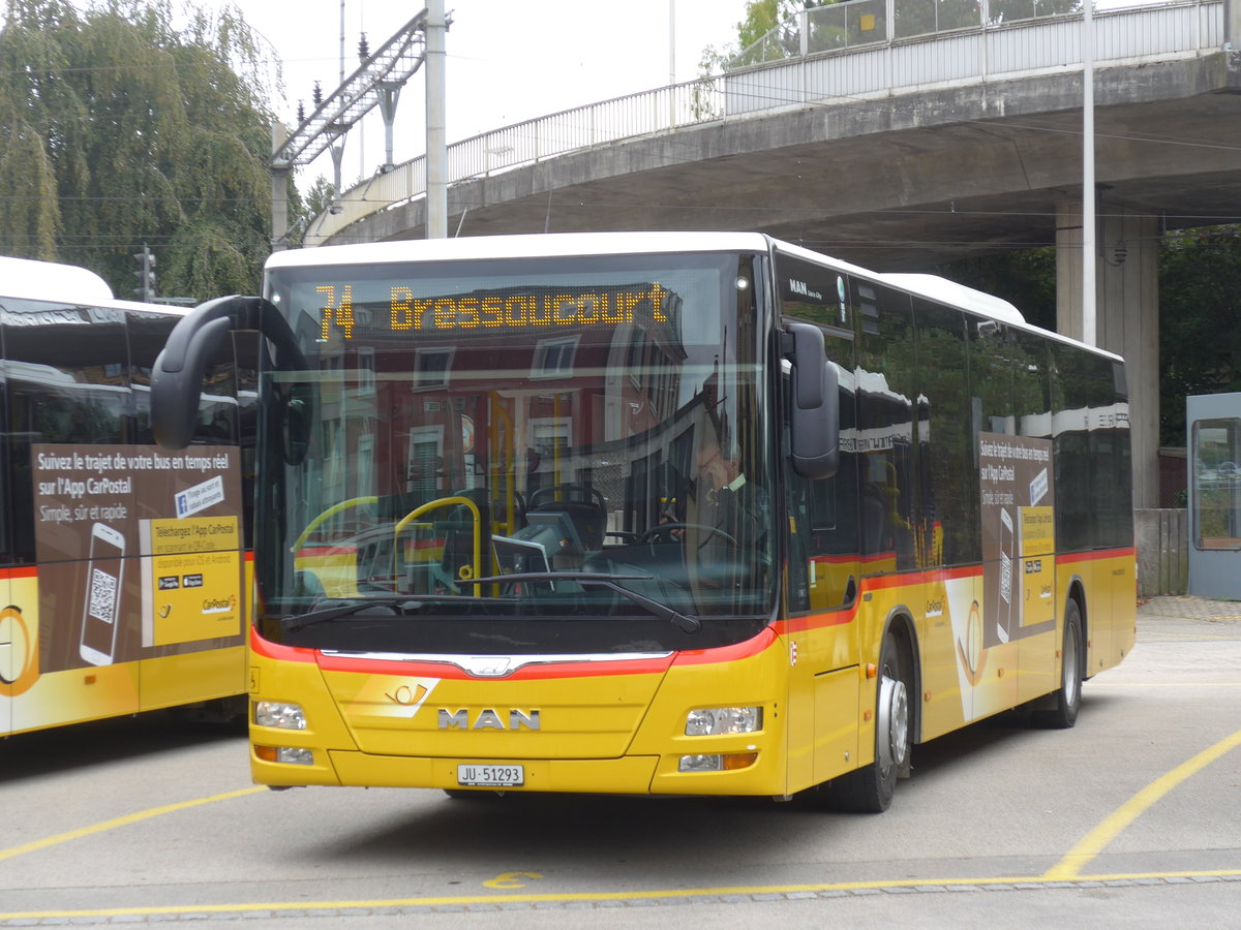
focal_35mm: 86
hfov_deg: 22.8
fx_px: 3083
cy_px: 465
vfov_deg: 17.2
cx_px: 620
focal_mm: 17
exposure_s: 1/100
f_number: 4.5
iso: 80
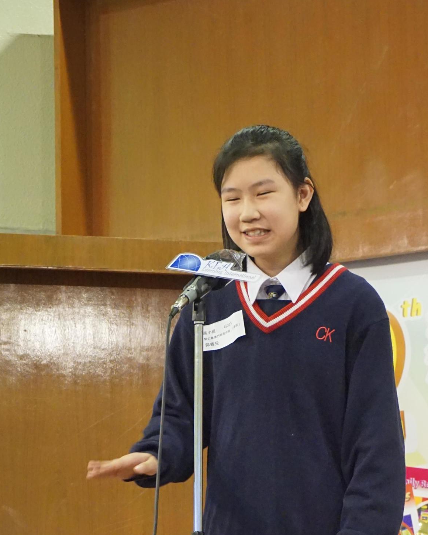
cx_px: 271
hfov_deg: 11.3
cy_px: 450
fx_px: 2169
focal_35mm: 137
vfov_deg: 14.0
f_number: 5.6
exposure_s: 1/60
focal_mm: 48
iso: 3200
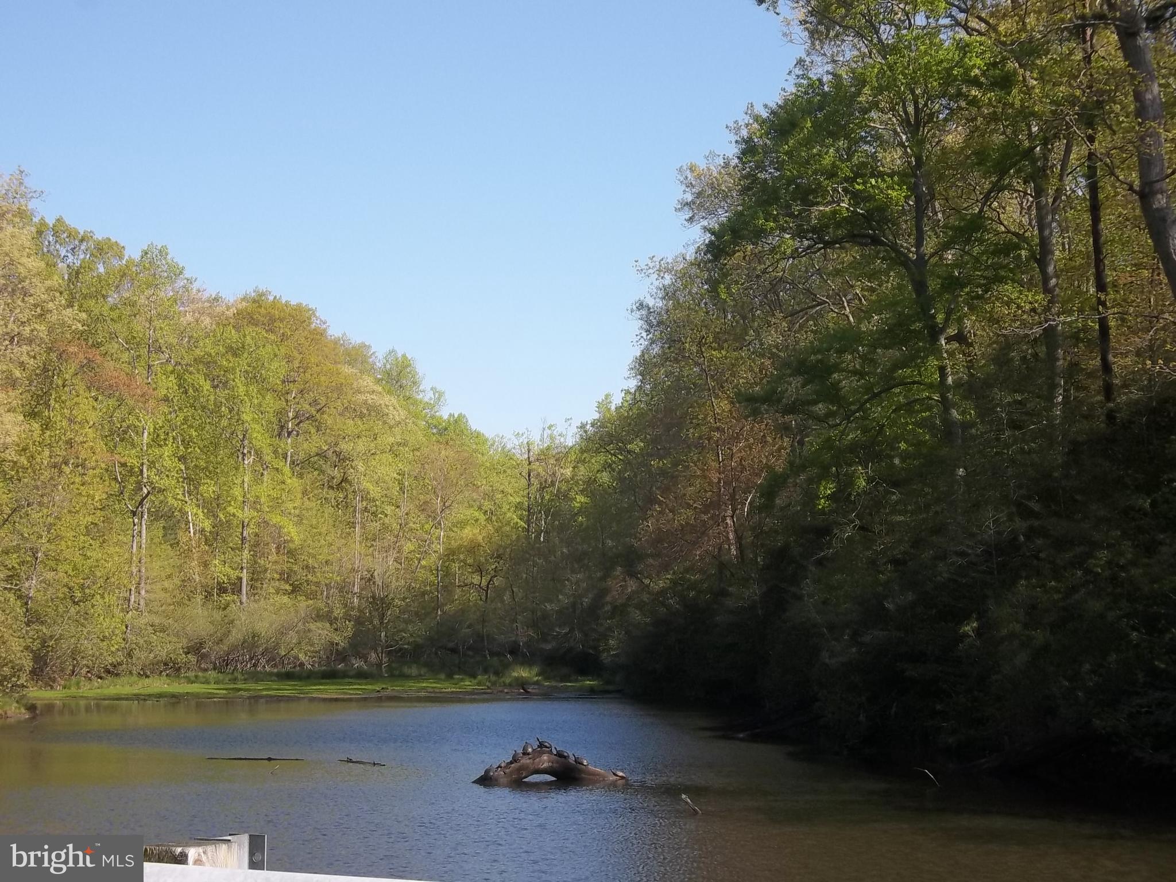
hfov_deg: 30.7
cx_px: 588
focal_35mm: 63
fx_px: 2140
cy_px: 441
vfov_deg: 23.3
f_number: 5.6
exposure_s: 1/250
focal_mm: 11.2
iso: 80
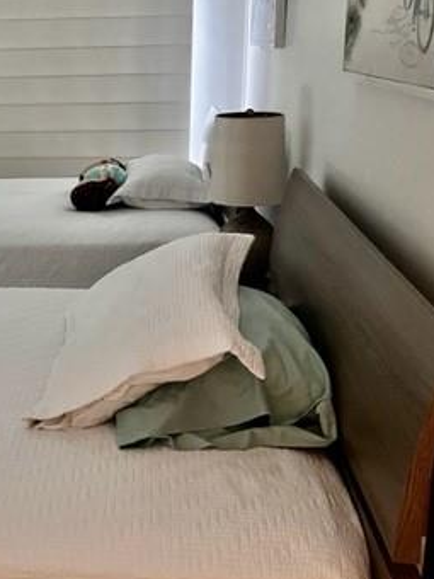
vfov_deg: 38.9
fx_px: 819
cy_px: 264
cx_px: 36
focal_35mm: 49
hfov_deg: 28.4
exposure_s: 1/60
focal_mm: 5.1
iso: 400
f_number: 1.6
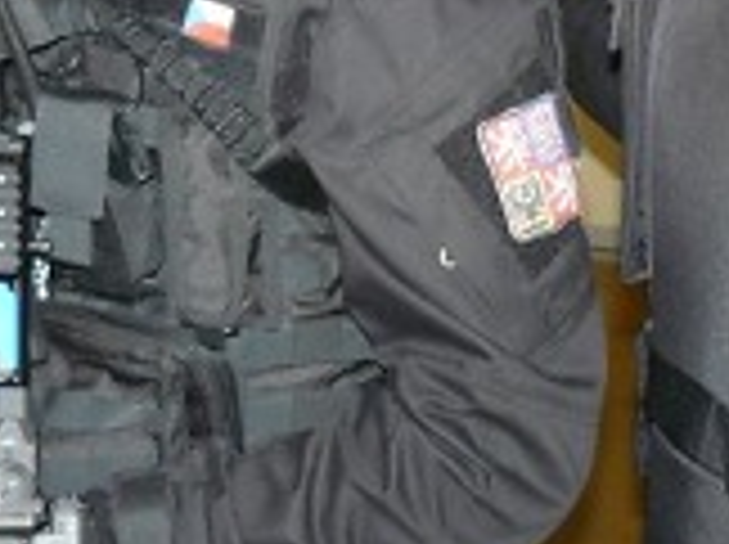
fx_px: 1872
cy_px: -22
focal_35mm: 89
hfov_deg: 21.8
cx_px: 567
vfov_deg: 16.2
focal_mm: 6
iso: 200
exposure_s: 1/30
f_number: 2.8
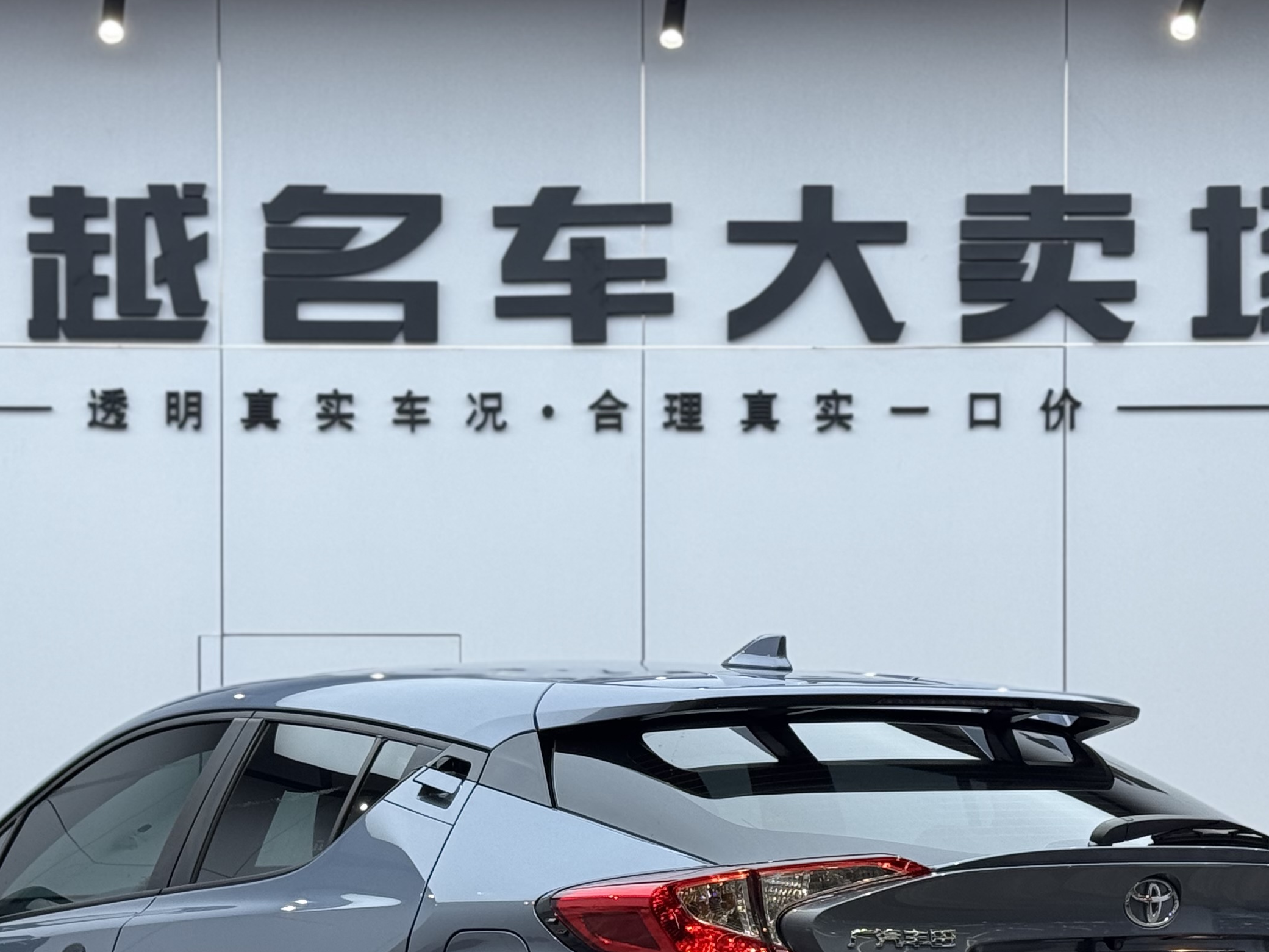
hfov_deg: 21.1
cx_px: 563
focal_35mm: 93
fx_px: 3410
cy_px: 809
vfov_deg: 15.7
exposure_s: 1/172
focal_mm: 6.76
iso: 100
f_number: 1.78
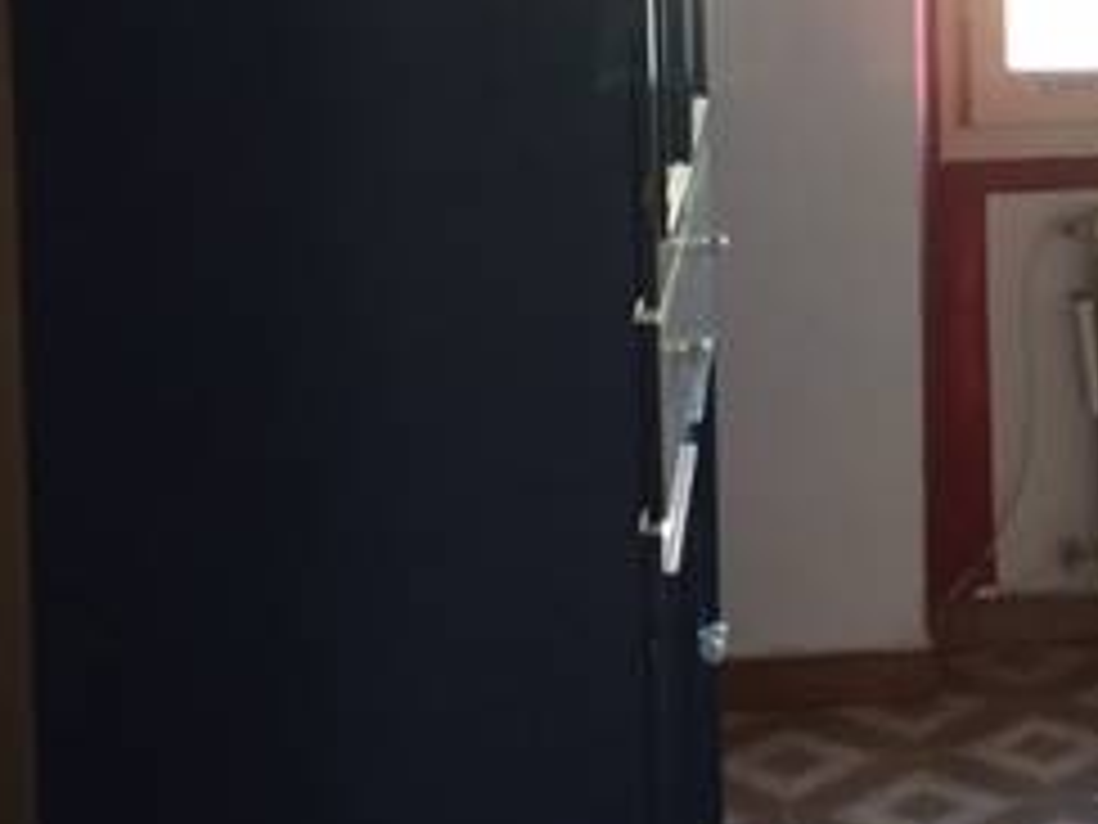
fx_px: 2411
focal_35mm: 76
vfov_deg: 18.5
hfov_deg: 24.6
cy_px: -117
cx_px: 1058
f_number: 2.2
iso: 250
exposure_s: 1/33
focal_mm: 4.15
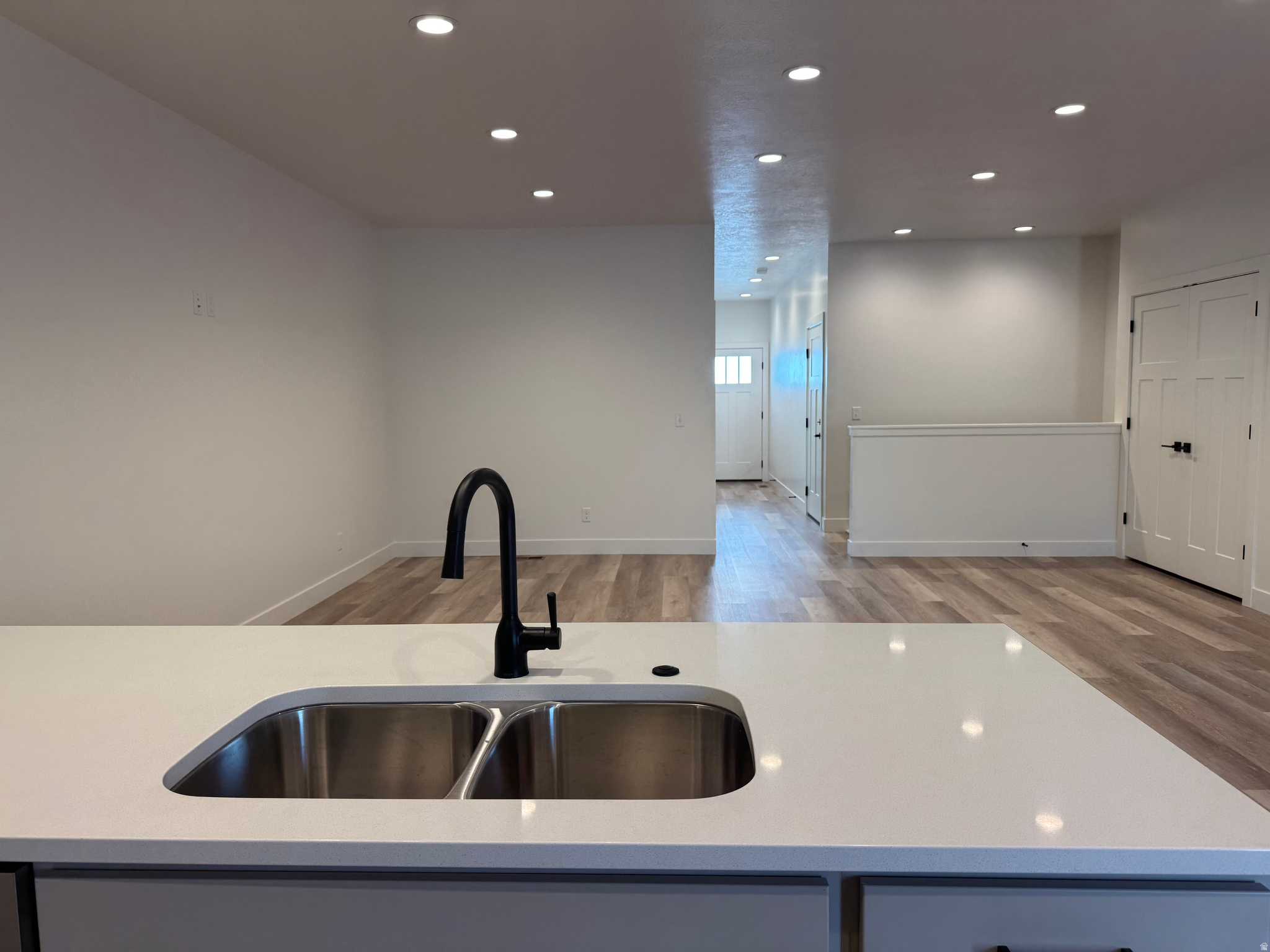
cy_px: 476
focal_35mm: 24
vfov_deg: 56.8
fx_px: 881
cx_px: 635
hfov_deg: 71.6
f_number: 1.78
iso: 80
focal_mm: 6.76
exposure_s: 1/120
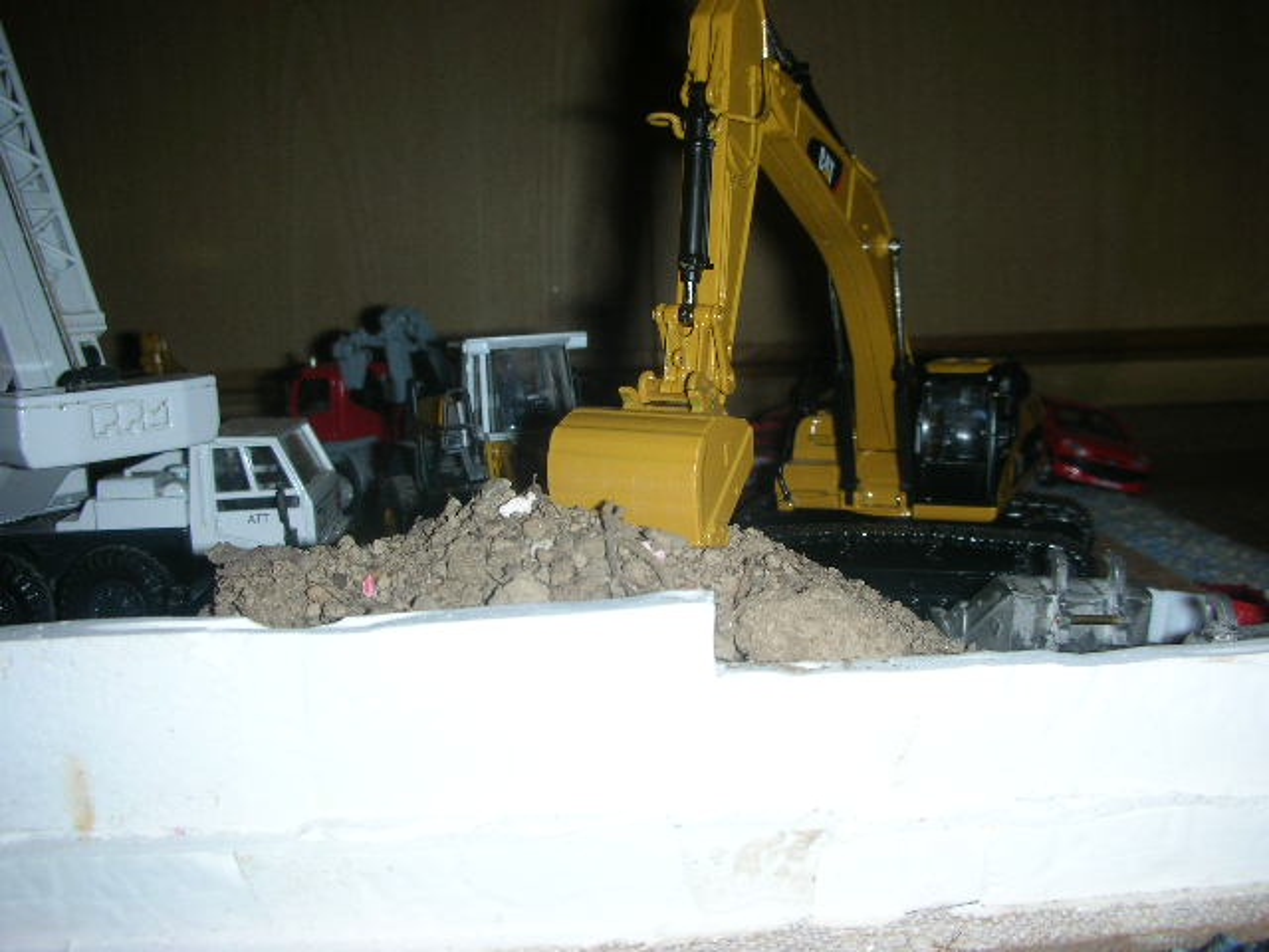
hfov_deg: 52.6
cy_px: 476
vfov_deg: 40.7
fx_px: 1283
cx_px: 634
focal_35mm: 35
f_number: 3
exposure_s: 1/60.1
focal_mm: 5.8
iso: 50
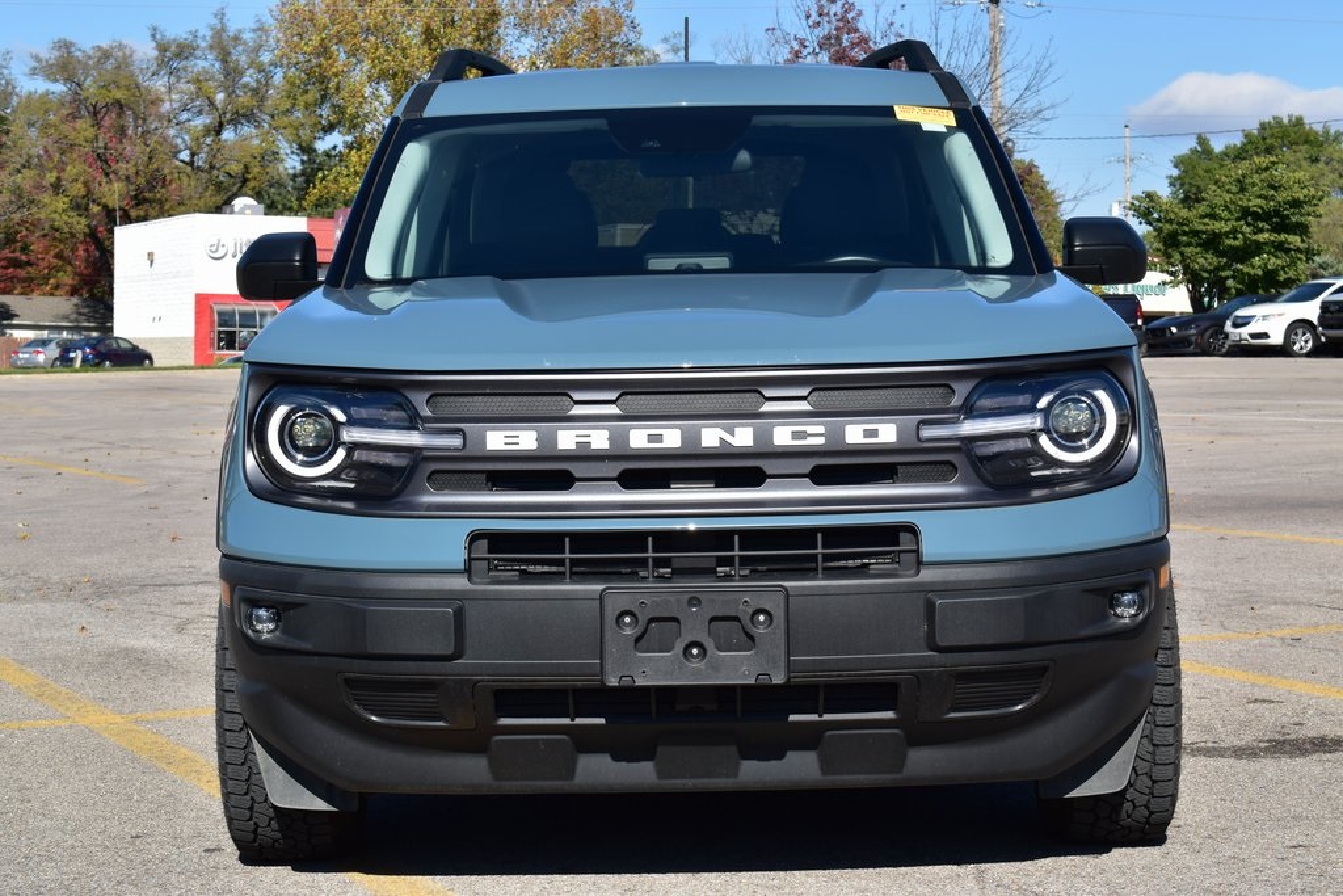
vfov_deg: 17.5
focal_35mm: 78
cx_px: 672
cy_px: 448
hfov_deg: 26.0
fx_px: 2910
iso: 400
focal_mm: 52
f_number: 11
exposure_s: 1/400
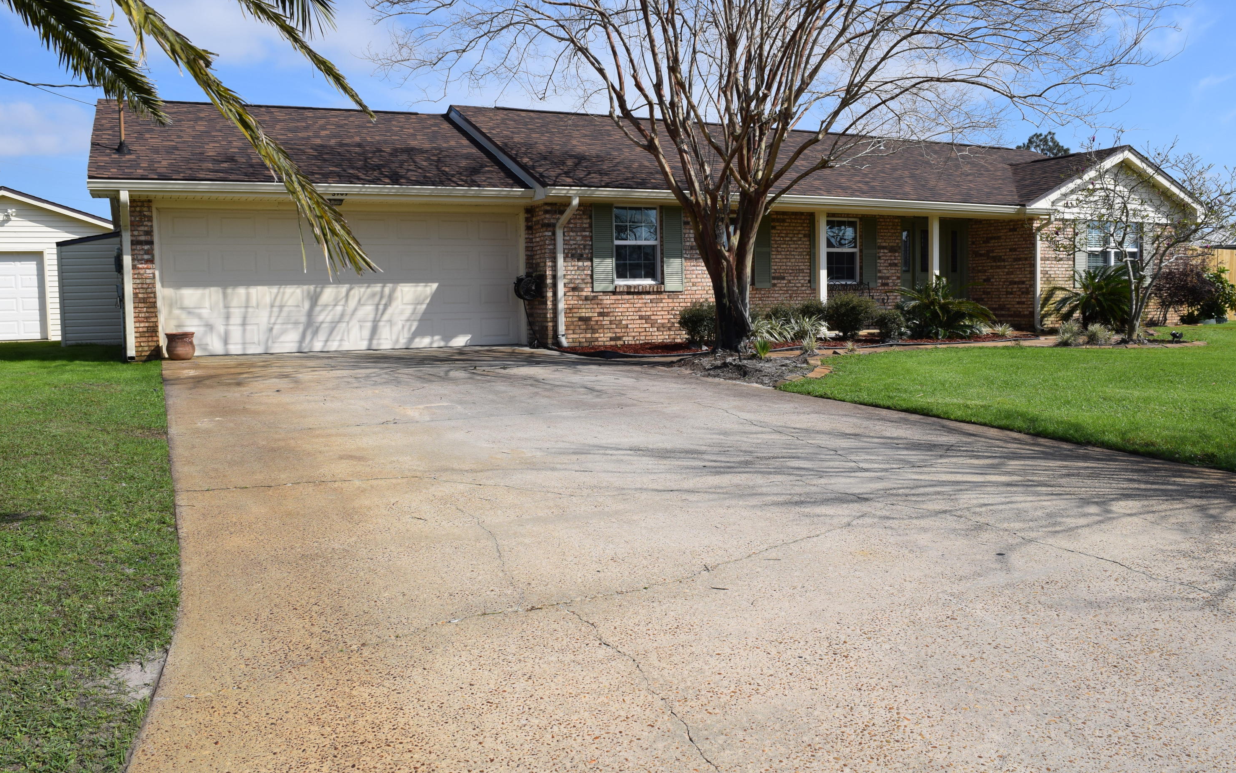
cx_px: 614
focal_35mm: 28
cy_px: 388
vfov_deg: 44.5
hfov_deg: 66.5
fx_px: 943
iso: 200
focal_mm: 18
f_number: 10
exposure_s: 1/400
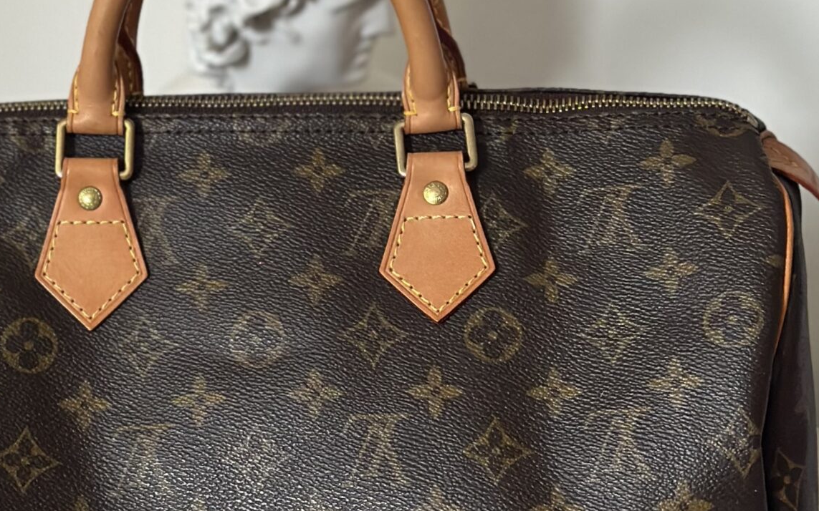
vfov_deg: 11.5
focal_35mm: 114
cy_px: 216
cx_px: 221
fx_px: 2544
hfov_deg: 18.2
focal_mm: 6.86
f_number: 1.78
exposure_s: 1/60
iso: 400
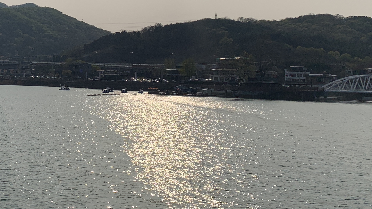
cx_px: 28
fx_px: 592
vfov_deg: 19.5
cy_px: 2
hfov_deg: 32.9
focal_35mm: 60
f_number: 1.8
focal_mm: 4.25
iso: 32
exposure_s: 1/17857
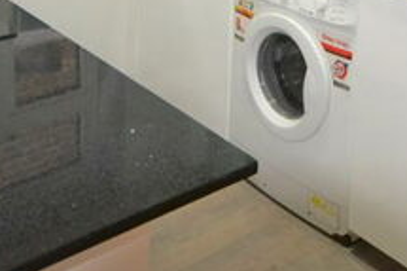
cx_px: 280
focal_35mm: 64
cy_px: -143
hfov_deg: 31.3
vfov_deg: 18.7
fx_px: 719
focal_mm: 13
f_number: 4.5
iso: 1800
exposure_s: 1/60
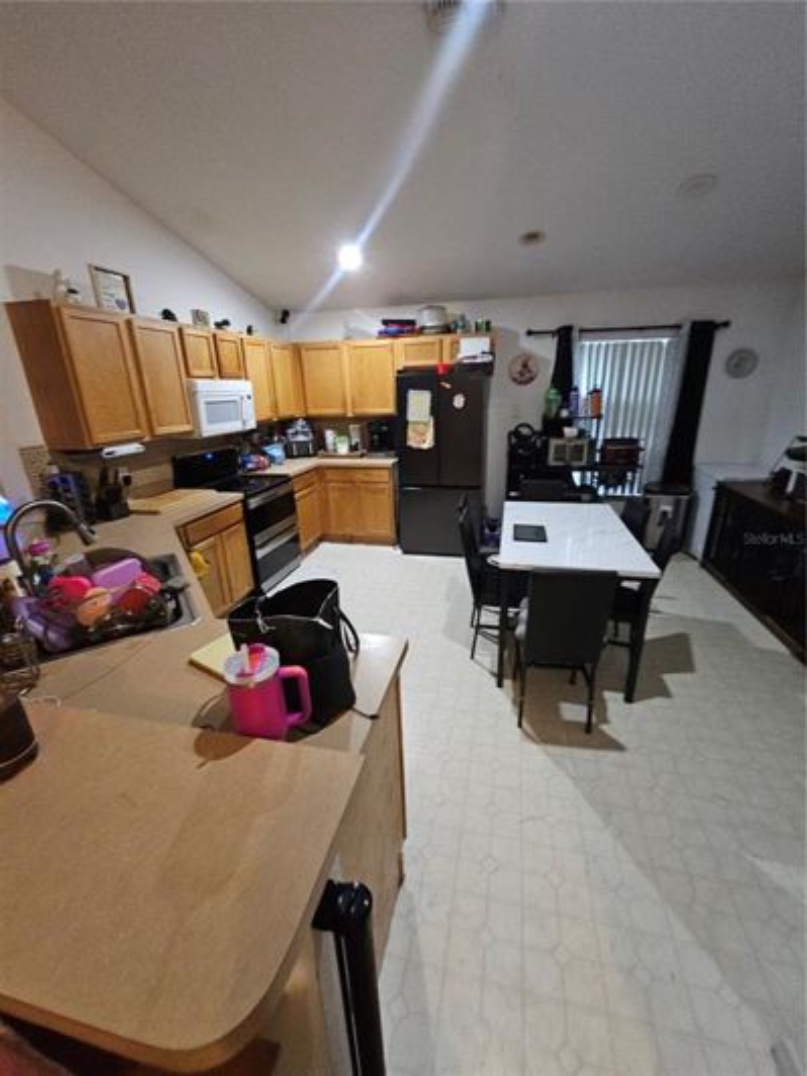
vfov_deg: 106.2
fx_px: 404
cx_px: 404
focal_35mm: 13
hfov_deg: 89.9
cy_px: 538
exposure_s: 1/24
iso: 800
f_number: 2.2
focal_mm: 2.2
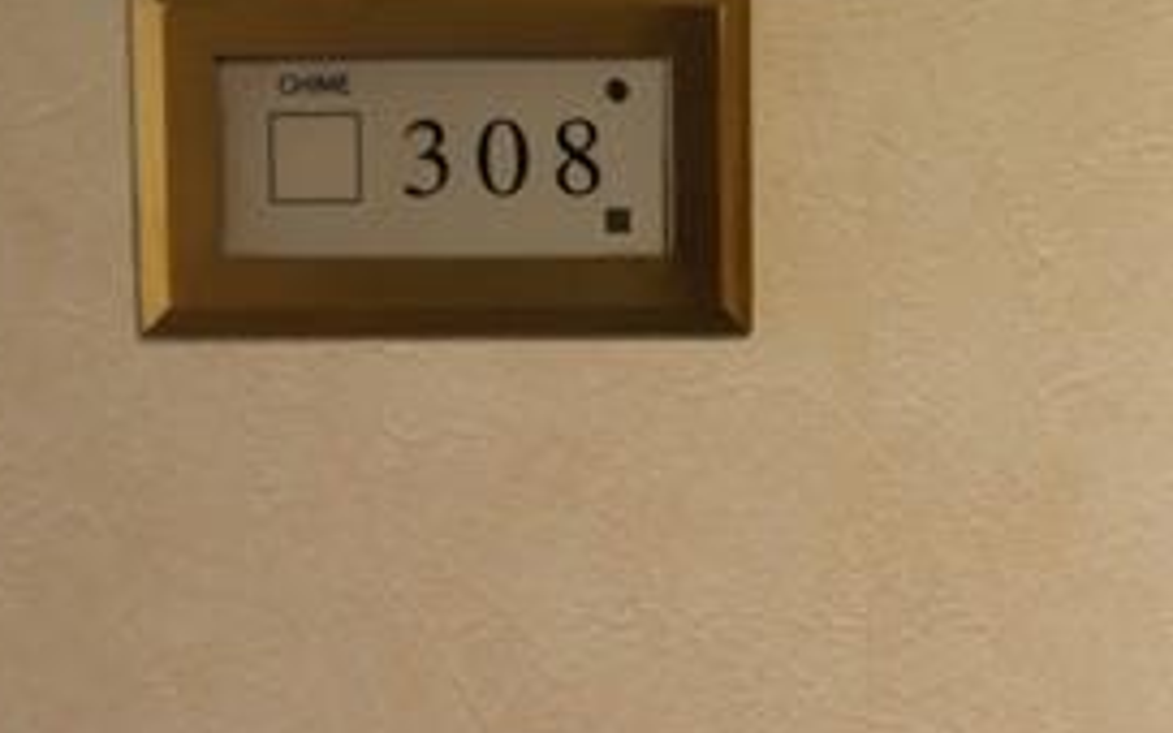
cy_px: 272
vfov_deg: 12.8
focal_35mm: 102
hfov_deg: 20.1
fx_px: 3261
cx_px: 970
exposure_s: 1/40
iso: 1000
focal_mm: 23
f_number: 4
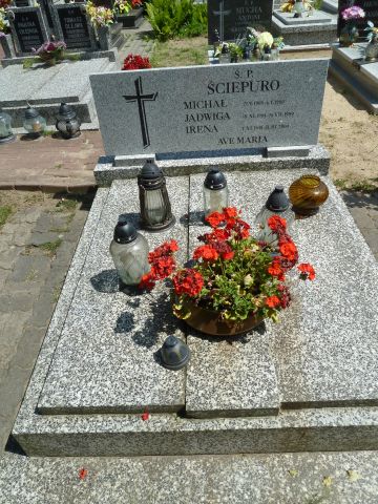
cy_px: 252
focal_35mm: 25
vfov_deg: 69.4
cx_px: 189
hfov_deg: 54.9
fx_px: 364
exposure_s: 1/400
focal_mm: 4.1
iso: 80
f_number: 4.5
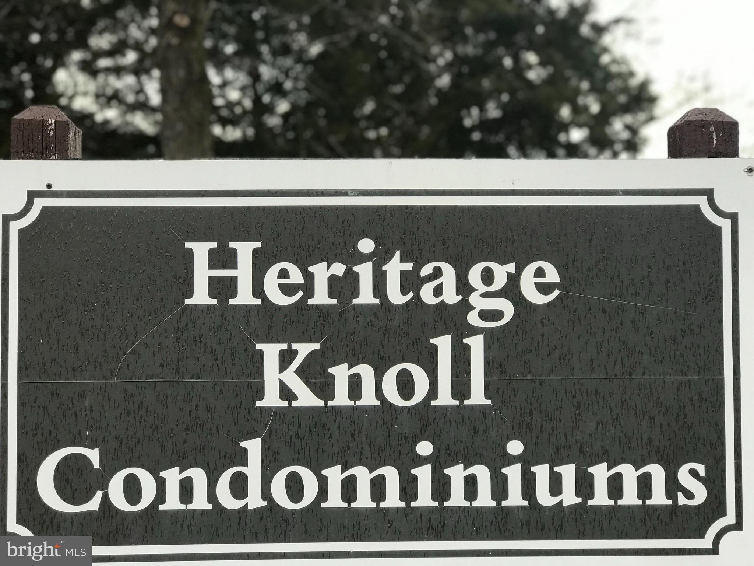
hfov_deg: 33.8
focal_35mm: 57
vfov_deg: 25.7
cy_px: 283
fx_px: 1242
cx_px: 377
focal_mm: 6.6
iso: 25
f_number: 2.8
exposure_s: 1/60
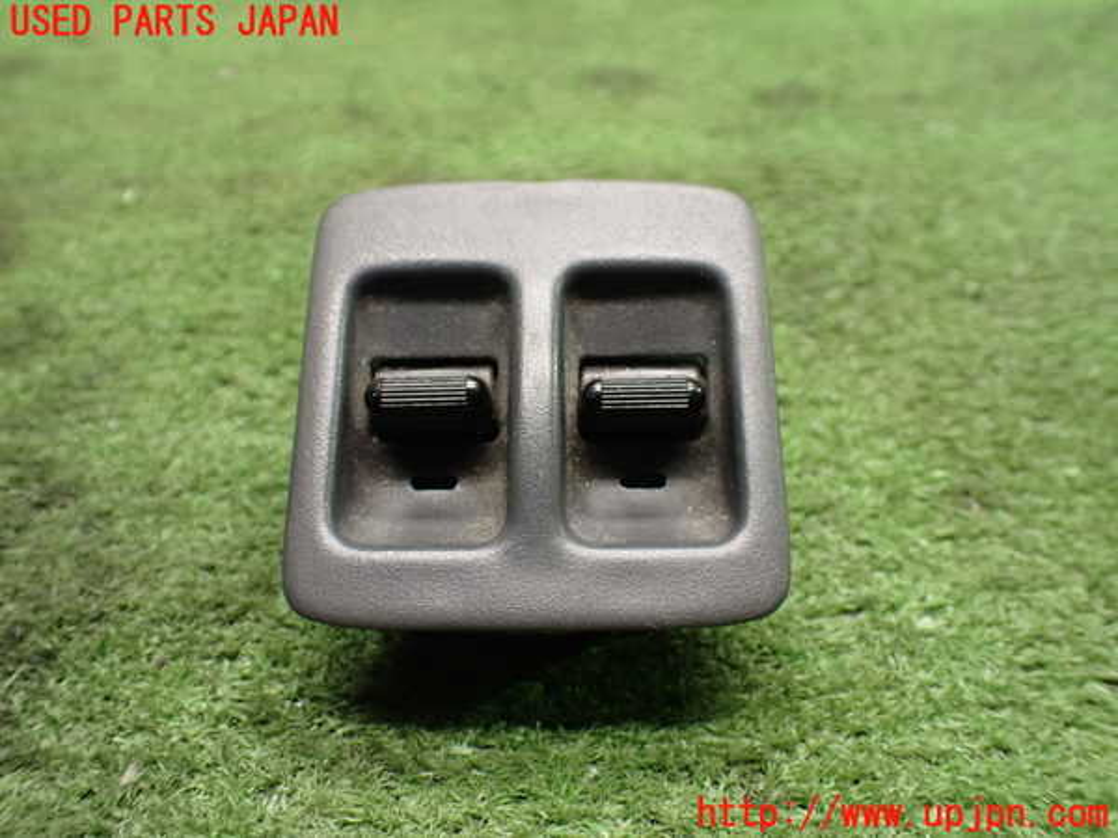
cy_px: 419
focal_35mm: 30
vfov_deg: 46.8
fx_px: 969
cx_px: 559
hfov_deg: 60.0
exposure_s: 1/80
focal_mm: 5.4
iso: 800
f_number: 2.3
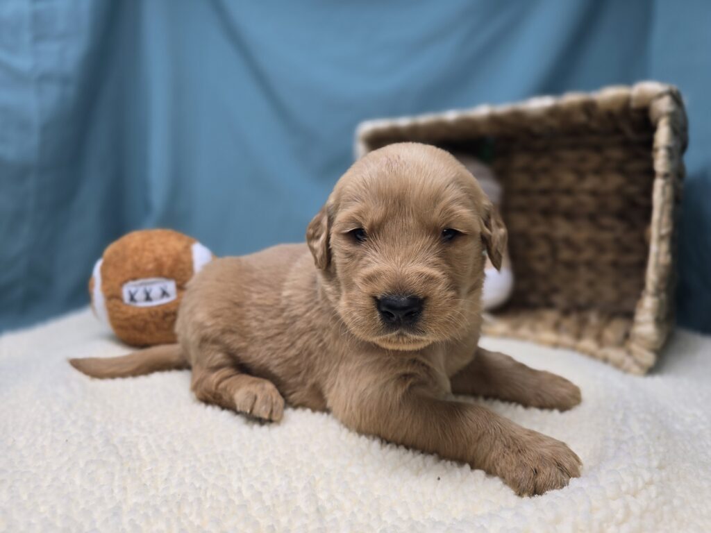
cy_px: 266
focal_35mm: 23
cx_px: 356
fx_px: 472
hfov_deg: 73.9
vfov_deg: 58.9
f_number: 1.7
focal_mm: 6.3
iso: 64
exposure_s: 1/120
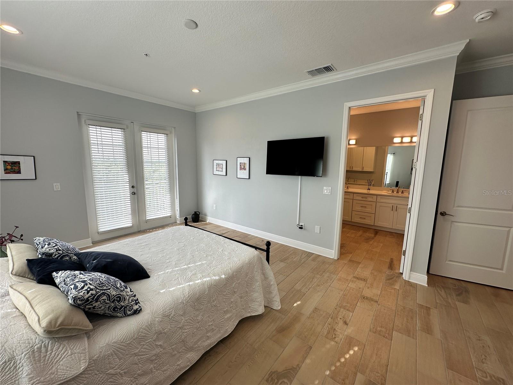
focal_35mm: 14
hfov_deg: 102.1
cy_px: 192
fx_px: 207
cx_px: 256
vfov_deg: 85.7
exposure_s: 1/120
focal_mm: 2.22
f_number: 2.2
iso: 40
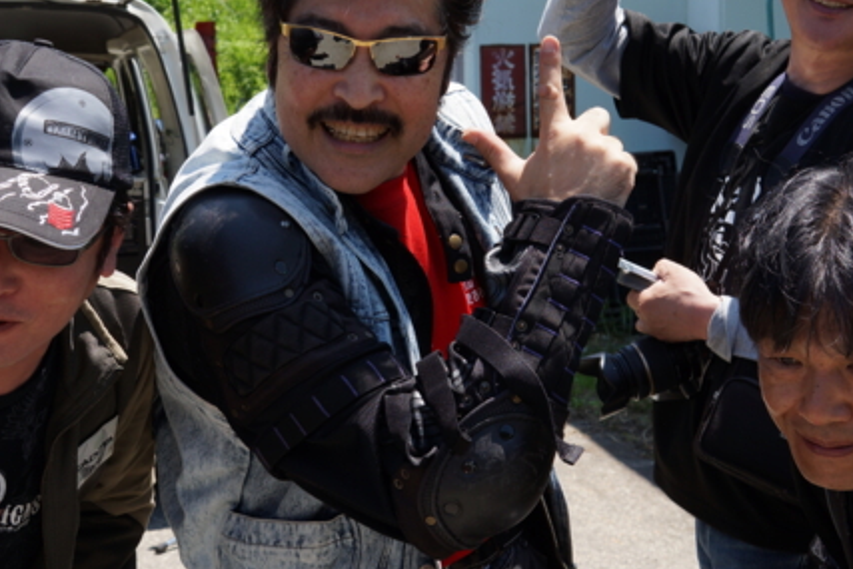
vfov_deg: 18.7
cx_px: 435
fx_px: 1730
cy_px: 249
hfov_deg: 27.7
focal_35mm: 73
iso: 100
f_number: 7.1
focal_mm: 26
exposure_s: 1/200
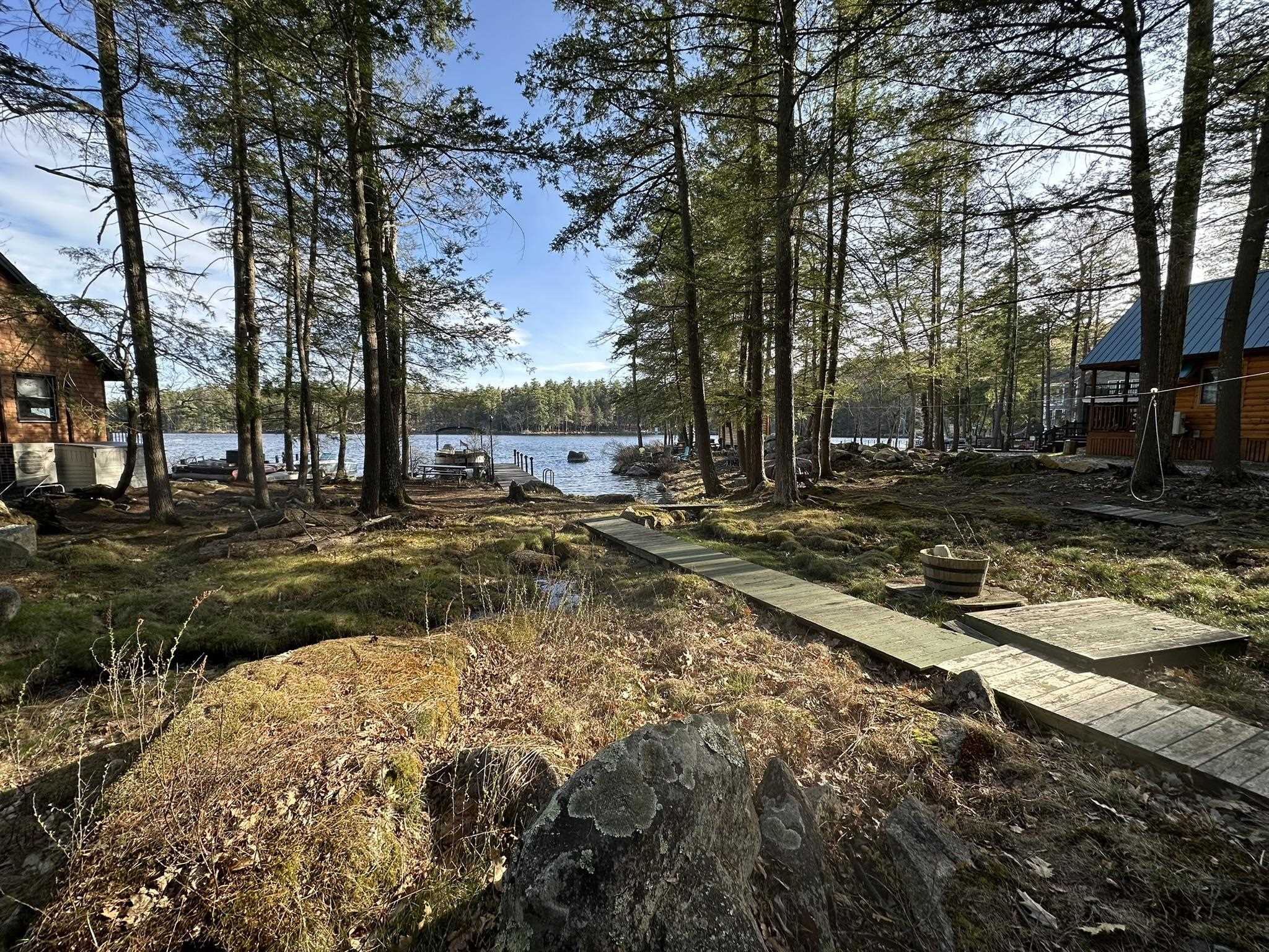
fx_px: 513
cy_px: 476
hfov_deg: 102.1
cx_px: 634
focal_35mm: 14
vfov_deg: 85.7
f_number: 2.2
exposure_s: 1/325
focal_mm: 2.22
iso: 40
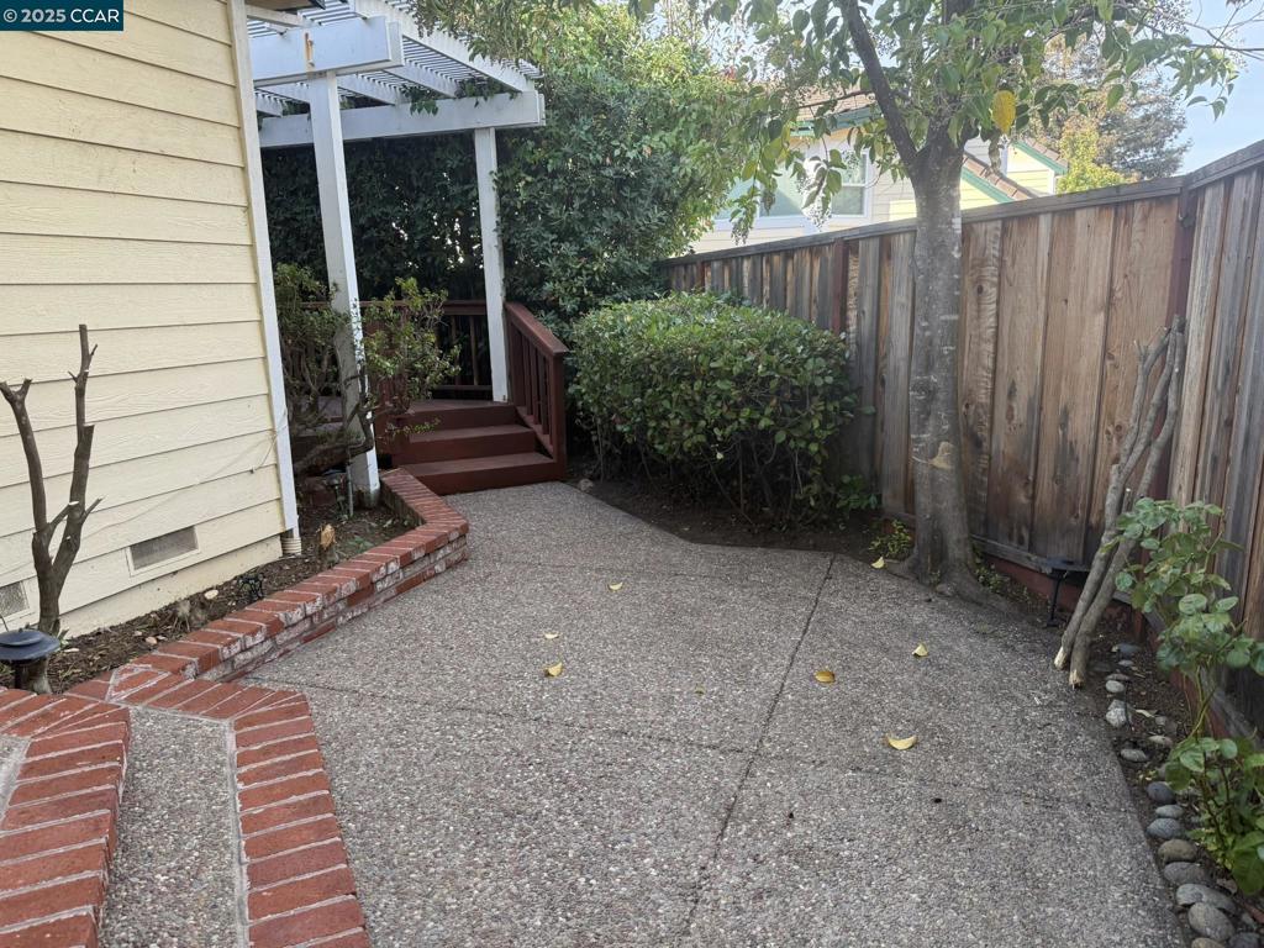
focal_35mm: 24
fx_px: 876
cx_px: 632
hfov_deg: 71.6
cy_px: 474
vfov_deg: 56.8
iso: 100
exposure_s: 1/443
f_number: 1.78
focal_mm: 6.76
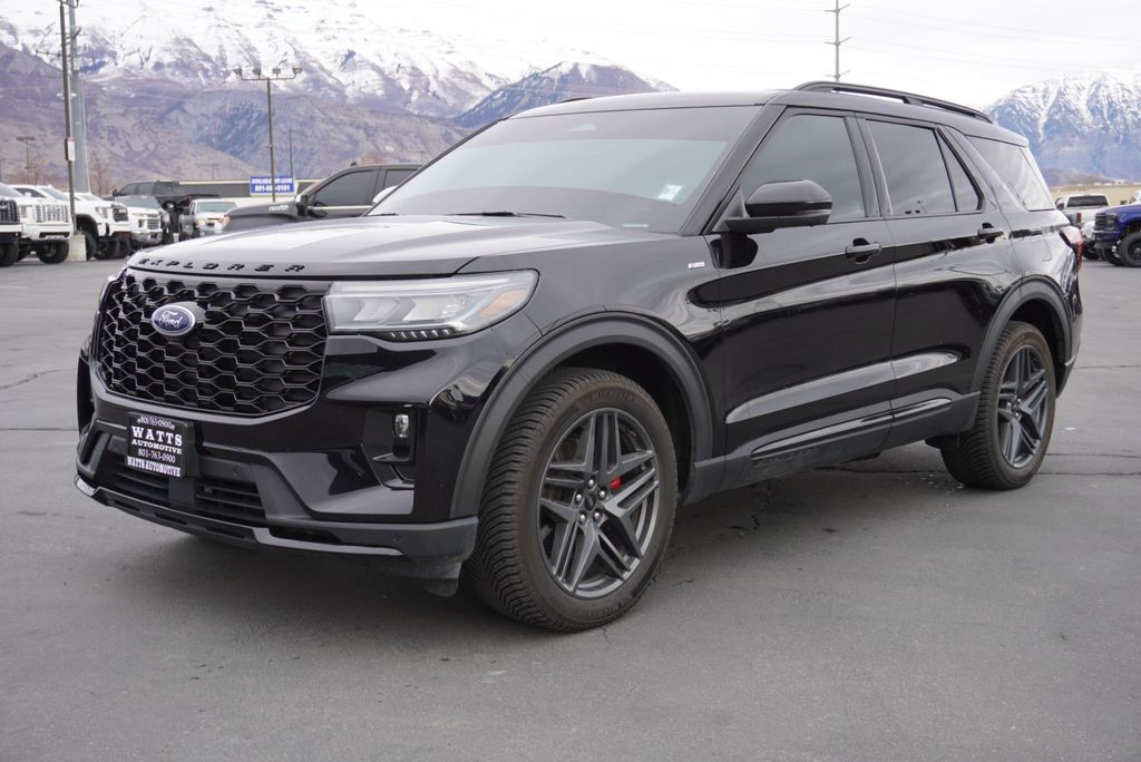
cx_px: 570
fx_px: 1332
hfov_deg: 46.4
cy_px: 381
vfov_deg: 31.9
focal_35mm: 42
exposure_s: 1/60
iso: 100
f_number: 4.5
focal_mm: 28
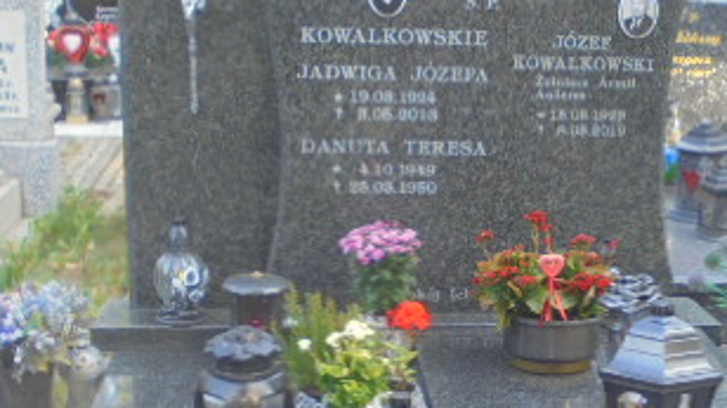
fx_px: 1484
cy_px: 337
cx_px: 500
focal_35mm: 77
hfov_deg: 27.3
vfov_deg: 15.5
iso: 100
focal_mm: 6.1
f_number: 4
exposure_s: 1/50
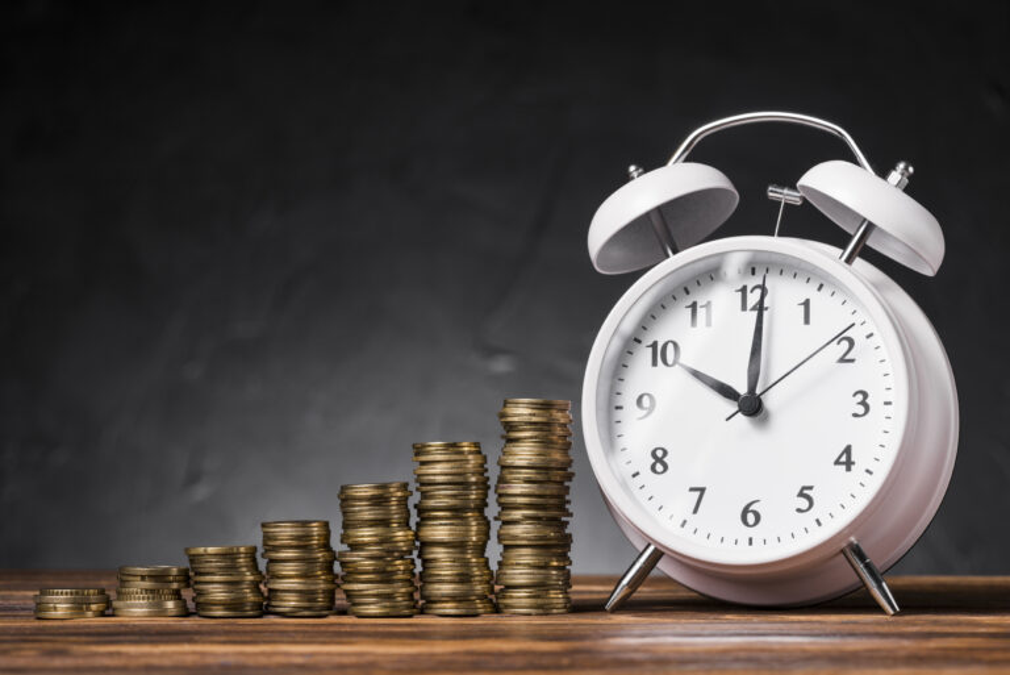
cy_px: 338
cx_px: 505
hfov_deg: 19.4
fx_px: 2947
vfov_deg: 13.1
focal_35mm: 105
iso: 160
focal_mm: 105
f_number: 11
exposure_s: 1/160
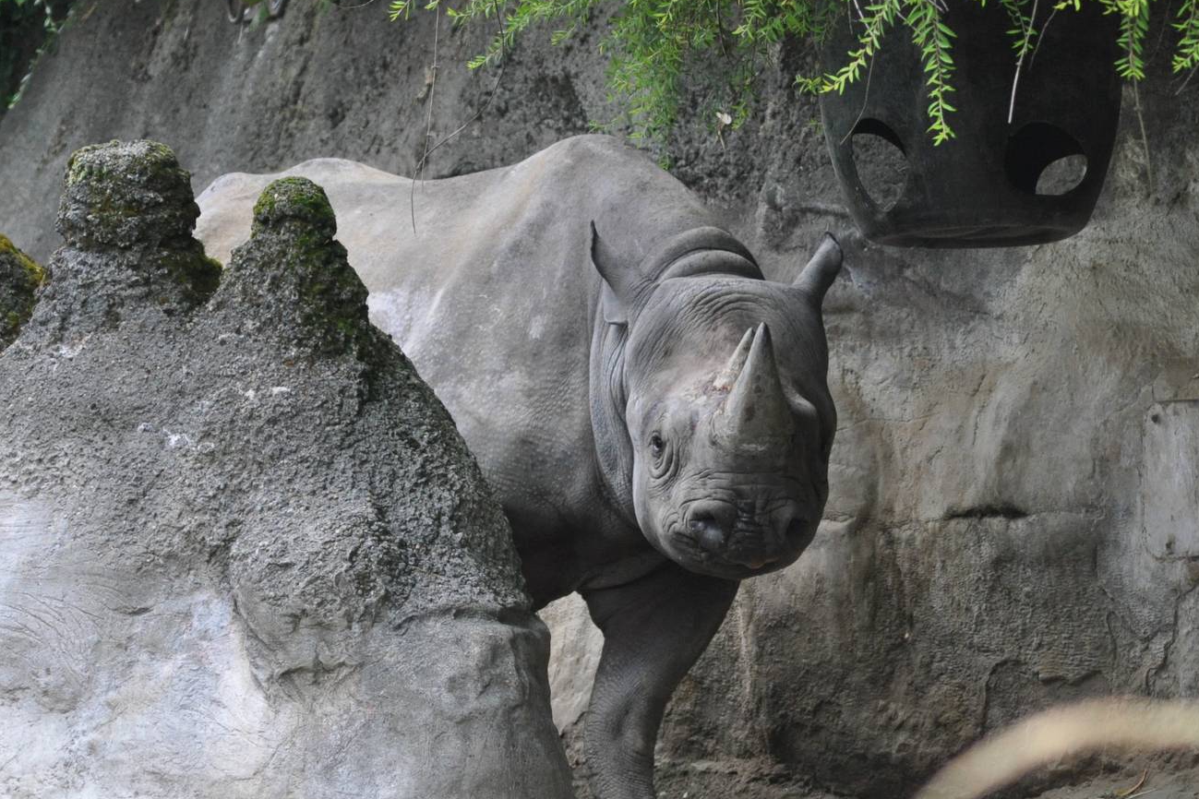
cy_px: 388
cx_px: 471
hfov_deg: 10.1
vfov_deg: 6.8
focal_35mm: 203
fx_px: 6760
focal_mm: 110
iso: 800
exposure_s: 1/640
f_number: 4
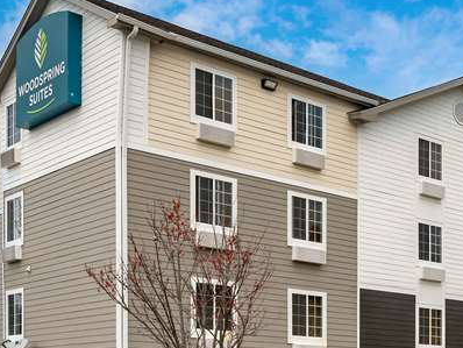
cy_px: 269
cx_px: 478
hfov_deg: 38.1
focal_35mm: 43
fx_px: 579
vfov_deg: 32.7
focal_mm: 17.5
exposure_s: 1/200
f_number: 8
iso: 320
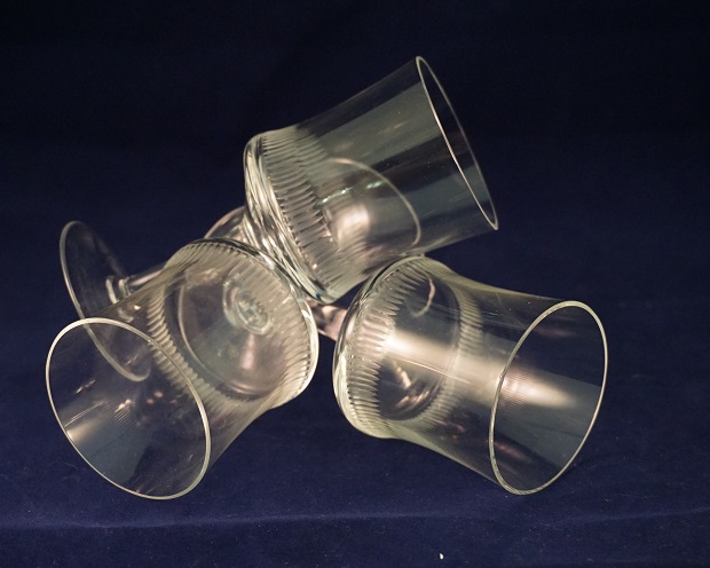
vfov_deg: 23.0
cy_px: 283
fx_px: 1399
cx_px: 337
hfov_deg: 28.5
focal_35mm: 67
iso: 3200
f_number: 5.6
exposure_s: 1/50
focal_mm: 39
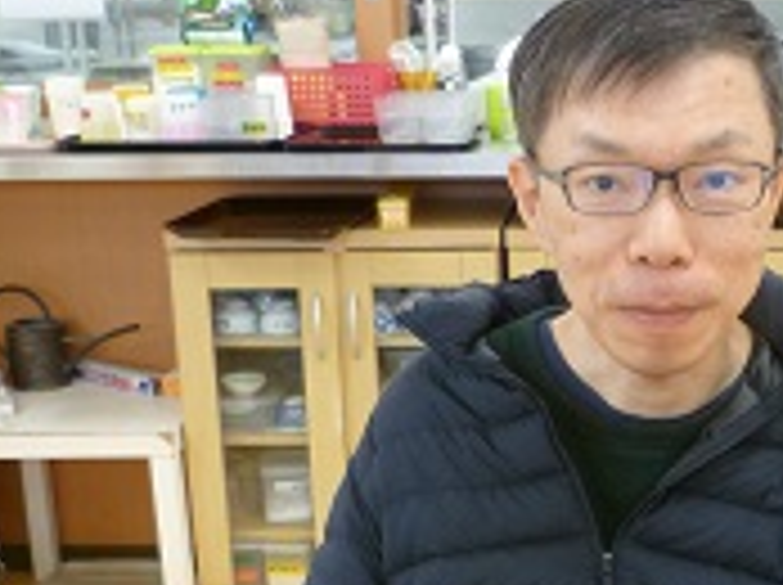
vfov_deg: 20.8
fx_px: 1559
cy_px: 531
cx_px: 652
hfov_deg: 27.5
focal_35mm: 69
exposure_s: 1/30
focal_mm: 5.4
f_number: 2.9
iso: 250
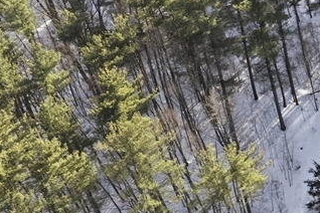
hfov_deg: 19.1
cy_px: 144
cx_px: 512
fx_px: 800
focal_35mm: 90
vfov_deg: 15.2
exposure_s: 1/320
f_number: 5
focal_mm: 10.3
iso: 800
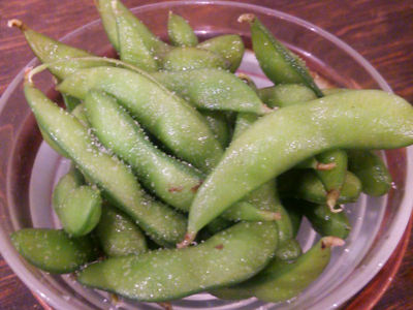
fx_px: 358
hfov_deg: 60.0
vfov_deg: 46.8
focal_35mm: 30
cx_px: 206
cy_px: 155
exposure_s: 1/15
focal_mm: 4.06
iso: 320
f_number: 1.94
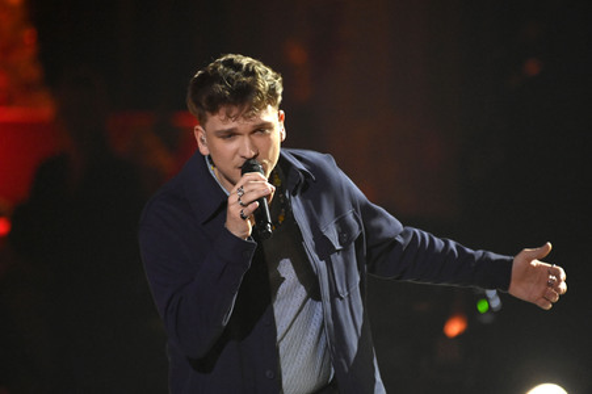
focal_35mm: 500
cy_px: 197
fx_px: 8216
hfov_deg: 4.1
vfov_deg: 2.7
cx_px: 296
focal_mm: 500
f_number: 5.6
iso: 12800
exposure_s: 1/400
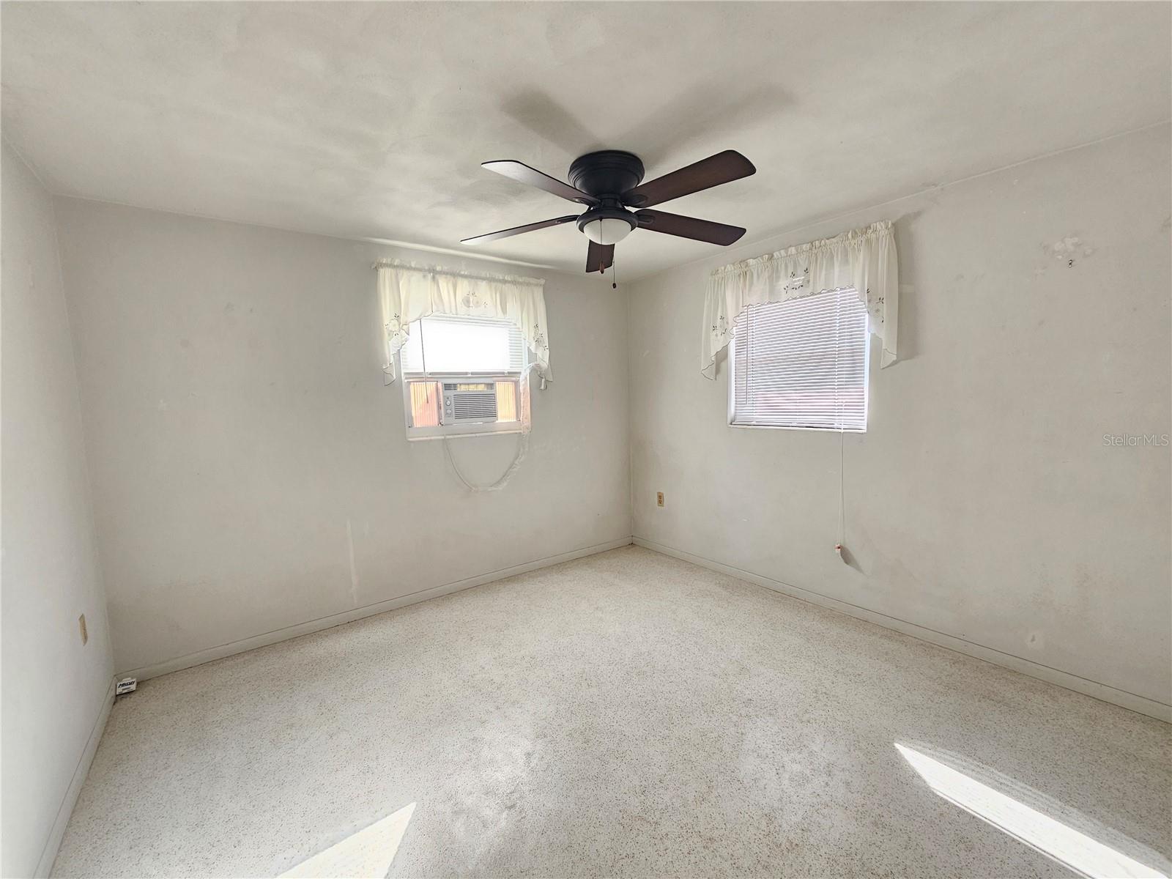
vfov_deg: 89.9
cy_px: 440
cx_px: 586
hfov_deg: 106.2
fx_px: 440
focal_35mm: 13
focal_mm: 2.2
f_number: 2.2
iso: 160
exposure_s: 1/77.4
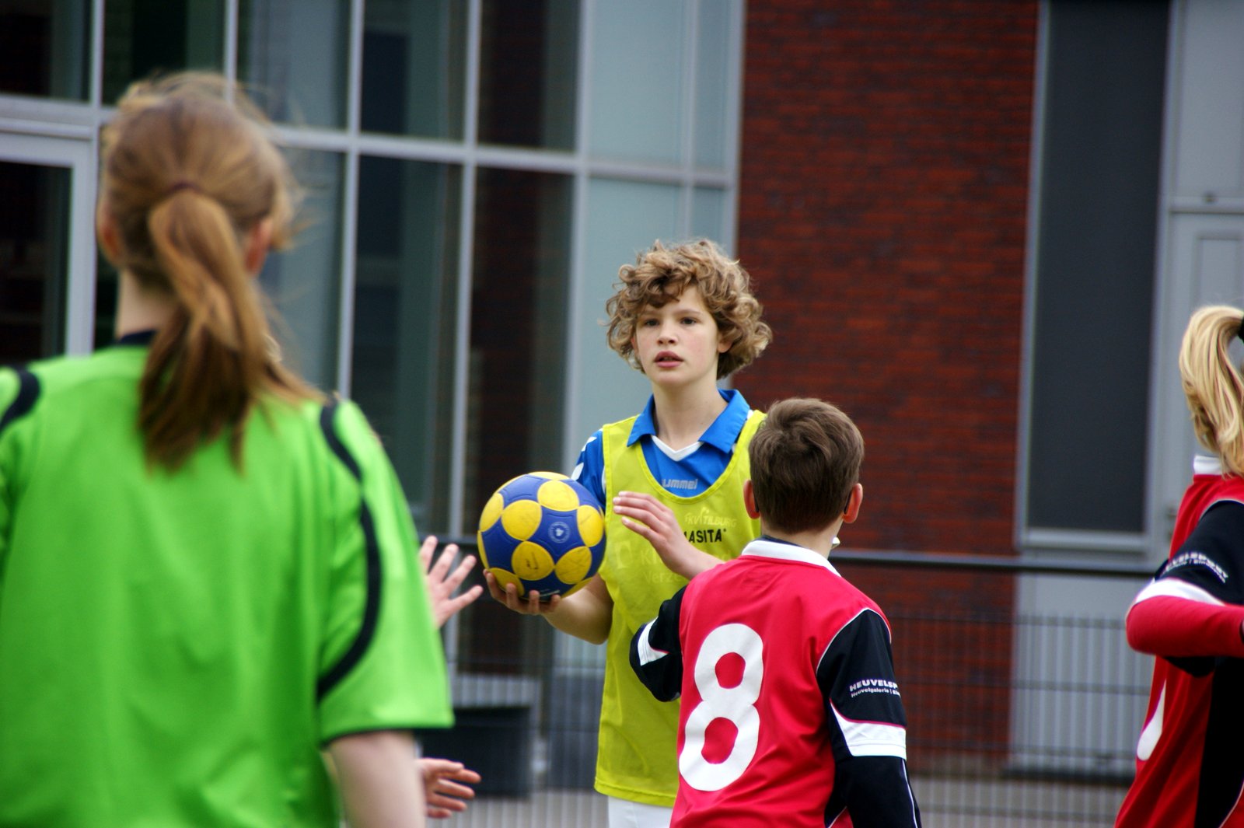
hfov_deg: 6.0
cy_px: 414
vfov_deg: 4.0
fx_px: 11915
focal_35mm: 345
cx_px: 622
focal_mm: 230
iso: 200
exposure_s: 1/250
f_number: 6.3
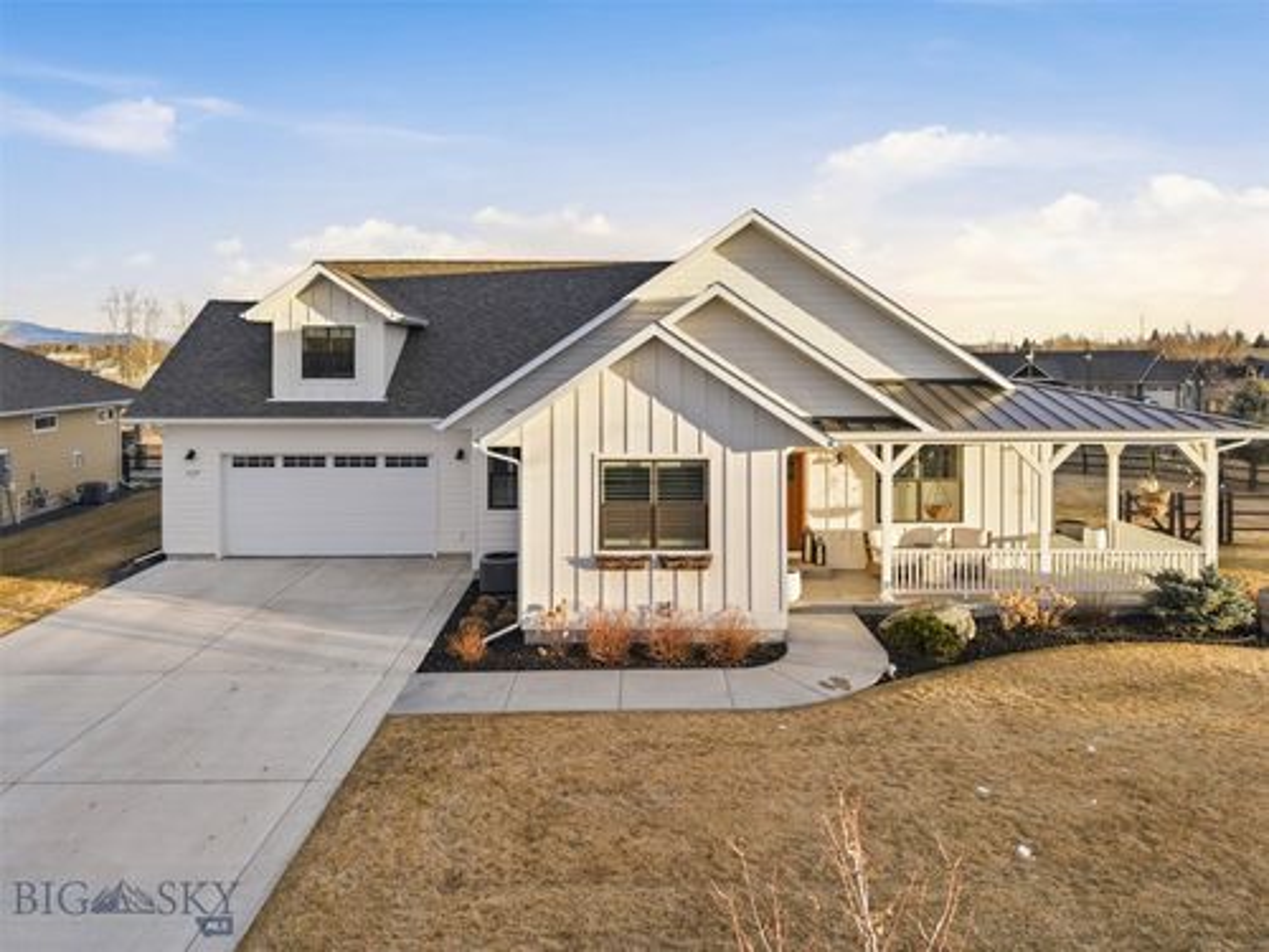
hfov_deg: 71.6
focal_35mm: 24
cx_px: 634
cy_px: 476
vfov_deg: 56.8
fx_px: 880
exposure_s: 1/640
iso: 140
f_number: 1.8
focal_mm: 8.7
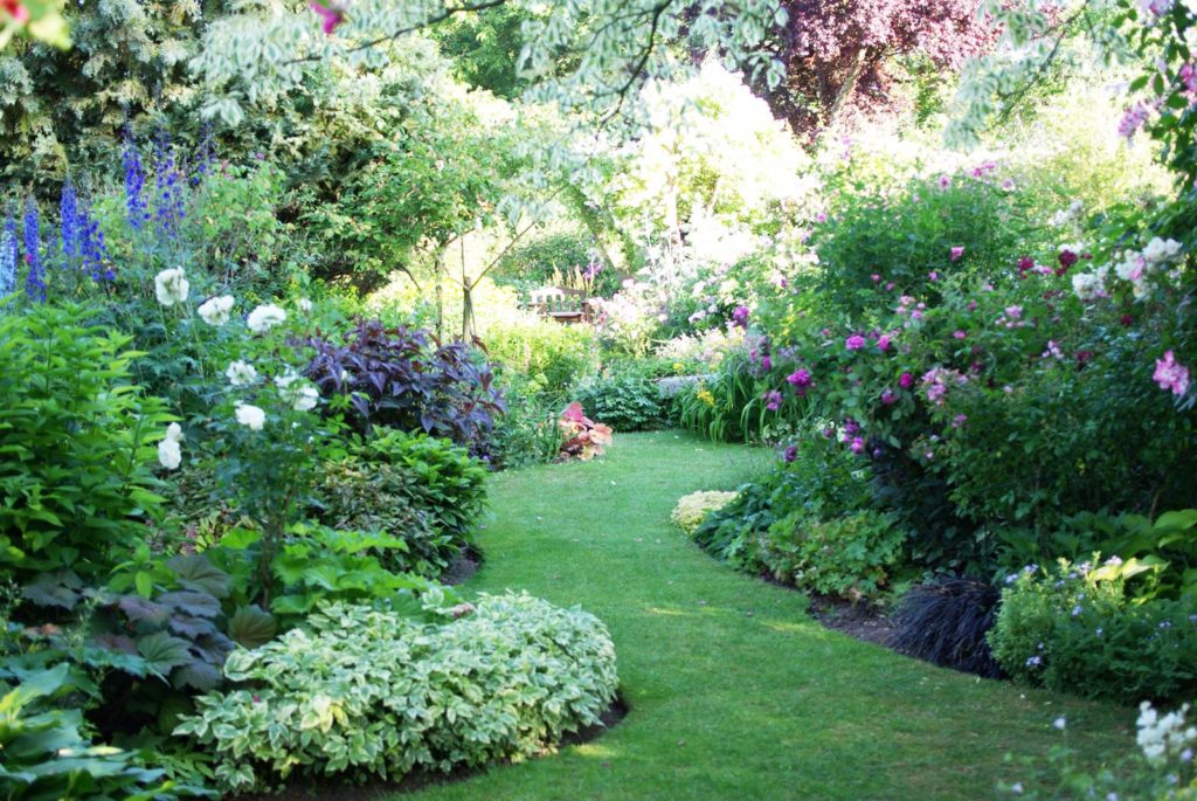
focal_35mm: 52
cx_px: 598
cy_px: 400
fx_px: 1747
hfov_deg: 37.8
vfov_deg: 25.8
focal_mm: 35
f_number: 3.5
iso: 100
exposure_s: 1/90
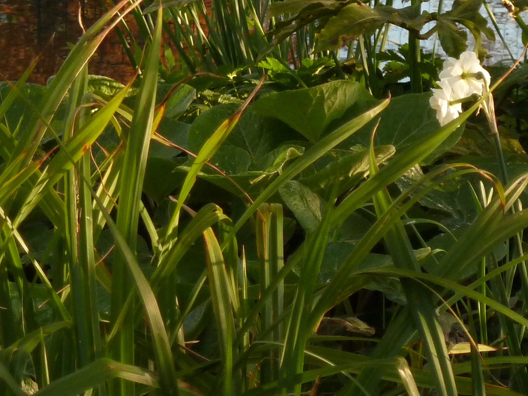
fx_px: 4332
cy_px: -37
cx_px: 281
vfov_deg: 5.2
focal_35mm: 284
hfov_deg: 7.0
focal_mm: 17
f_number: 4.3
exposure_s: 1/125
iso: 200
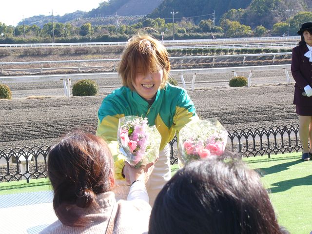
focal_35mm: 91
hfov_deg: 21.5
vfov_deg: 16.2
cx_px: 156
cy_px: 117
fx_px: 820
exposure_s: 1/100
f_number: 3.3
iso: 50
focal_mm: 15.2
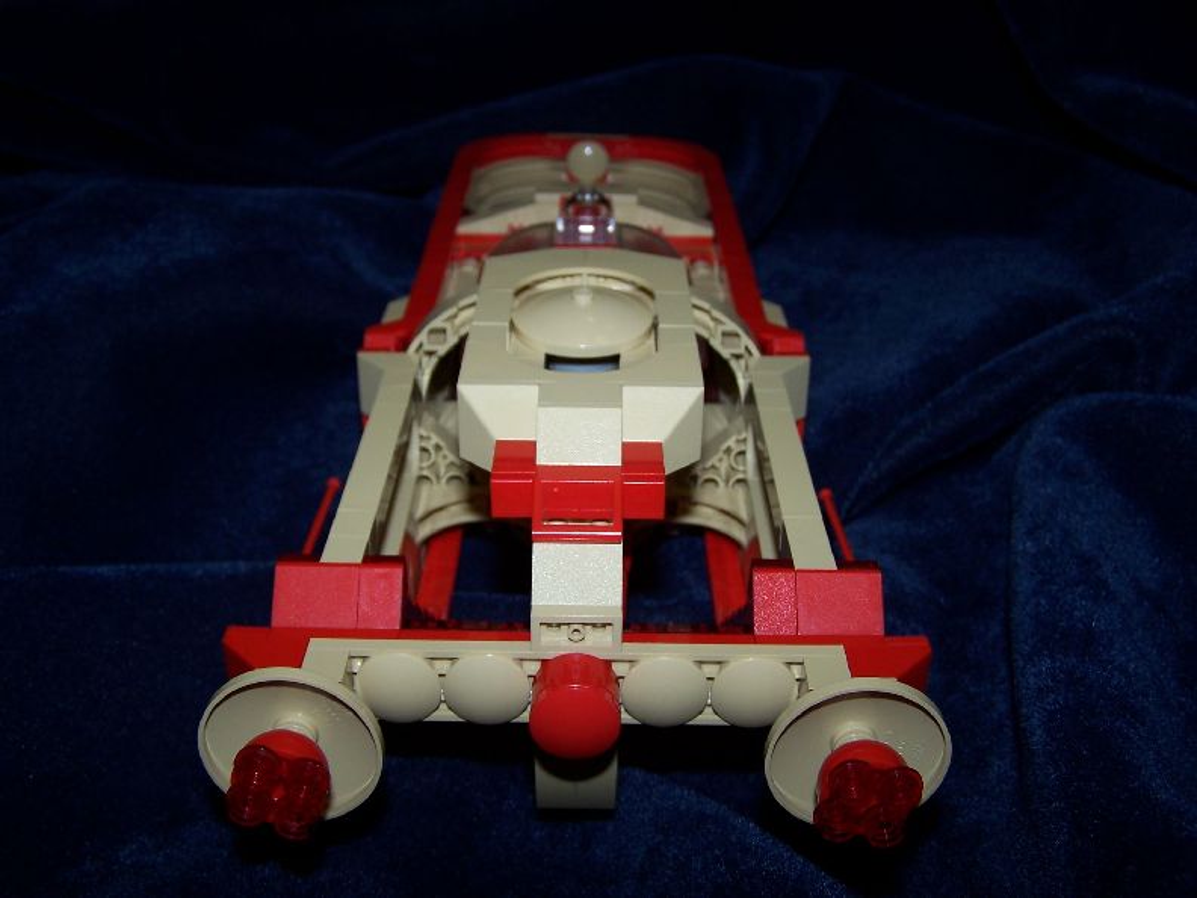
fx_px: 1314
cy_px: 449
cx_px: 598
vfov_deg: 37.7
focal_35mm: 38
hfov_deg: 49.0
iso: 80
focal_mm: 6.3
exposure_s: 1/60
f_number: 2.8
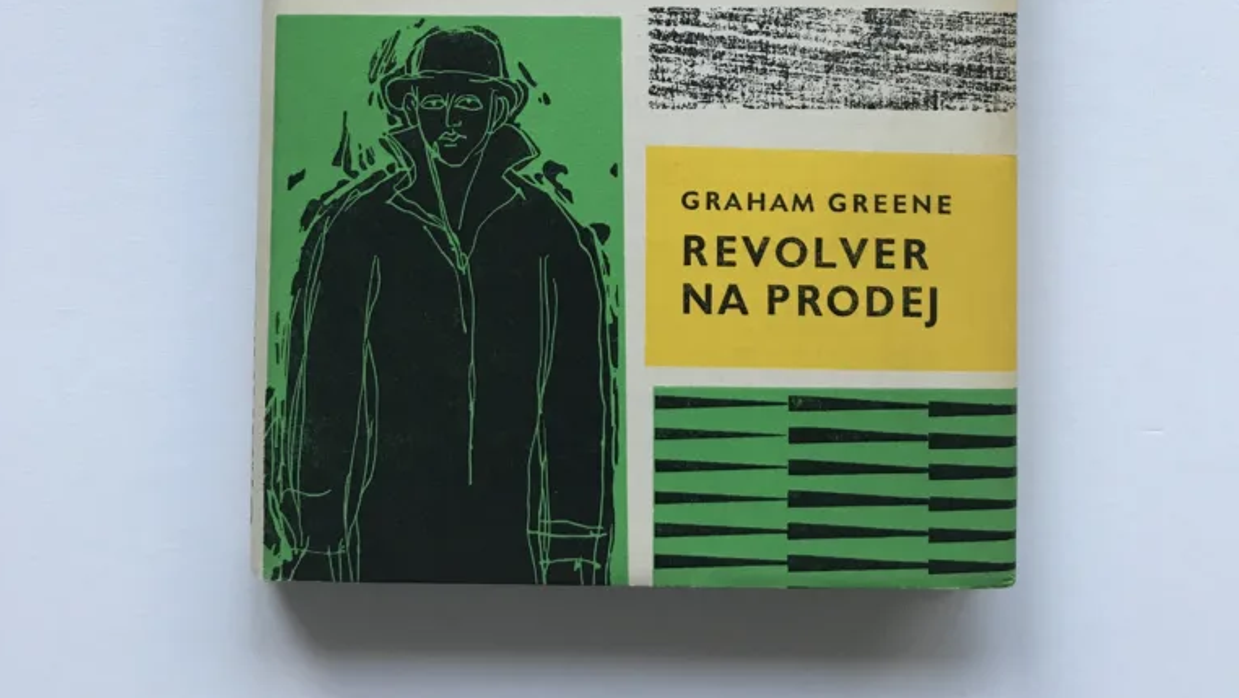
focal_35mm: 41
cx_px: 616
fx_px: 1347
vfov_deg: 27.9
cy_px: 57
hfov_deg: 49.4
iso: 20
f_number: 1.8
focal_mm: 3.99
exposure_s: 1/33
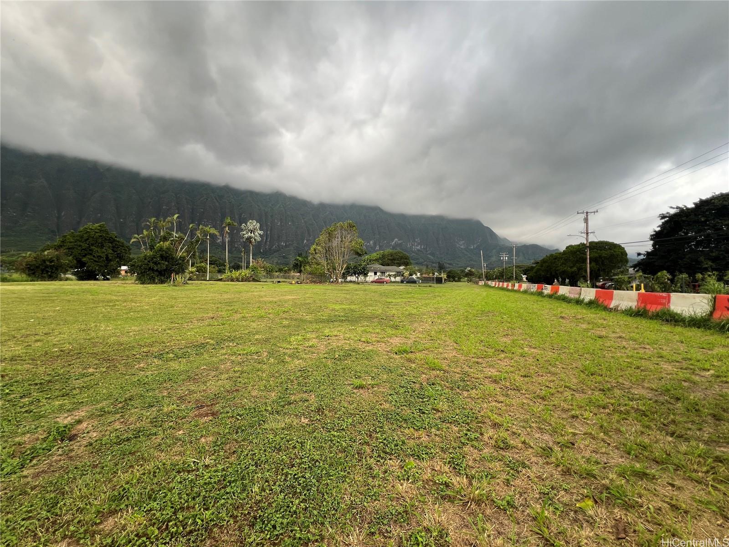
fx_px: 274
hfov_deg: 106.2
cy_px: 274
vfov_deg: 89.9
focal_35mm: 13
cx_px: 364
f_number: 1.8
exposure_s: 1/99
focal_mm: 1.57
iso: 40
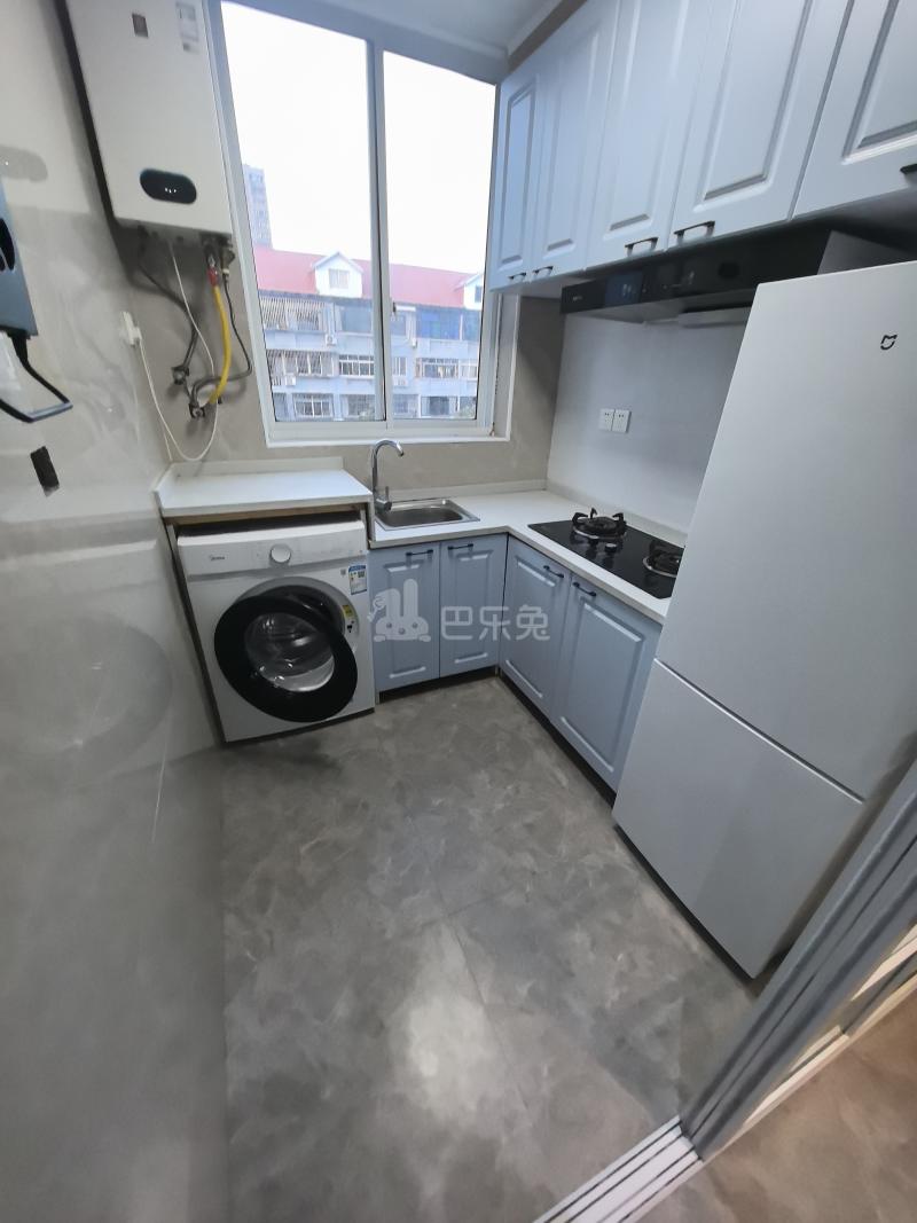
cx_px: 458
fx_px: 459
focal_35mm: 13
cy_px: 612
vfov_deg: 106.2
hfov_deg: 89.9
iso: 160
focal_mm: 1.76
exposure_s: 1/100
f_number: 2.2
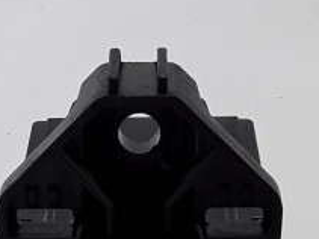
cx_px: 150
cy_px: 473
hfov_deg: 15.1
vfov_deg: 10.4
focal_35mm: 131
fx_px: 1207
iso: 50
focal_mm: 2.91
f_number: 1.9
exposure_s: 1/50
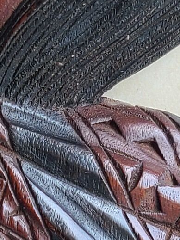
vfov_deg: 9.3
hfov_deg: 7.3
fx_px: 1401
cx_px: -33
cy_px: 432
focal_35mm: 202
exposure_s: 1/128
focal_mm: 5.4
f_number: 1.8
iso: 40
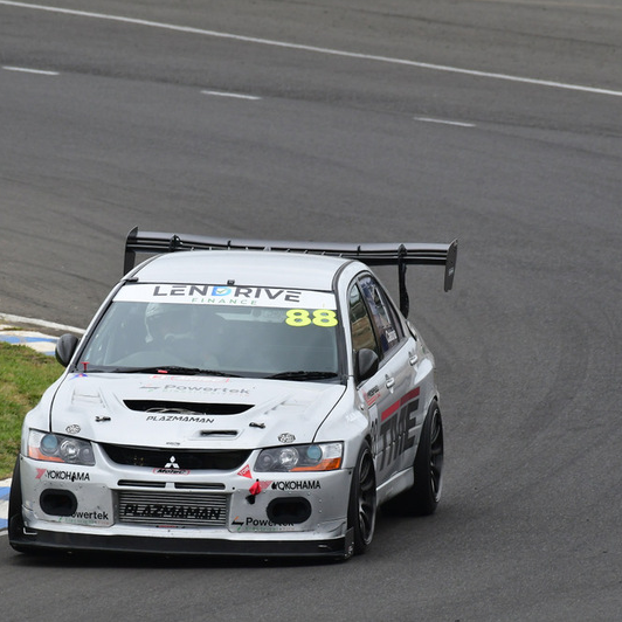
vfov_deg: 1.8
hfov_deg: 1.8
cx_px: 221
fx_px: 19496
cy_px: 311
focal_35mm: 959
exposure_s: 1/640
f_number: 11
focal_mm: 500
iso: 800
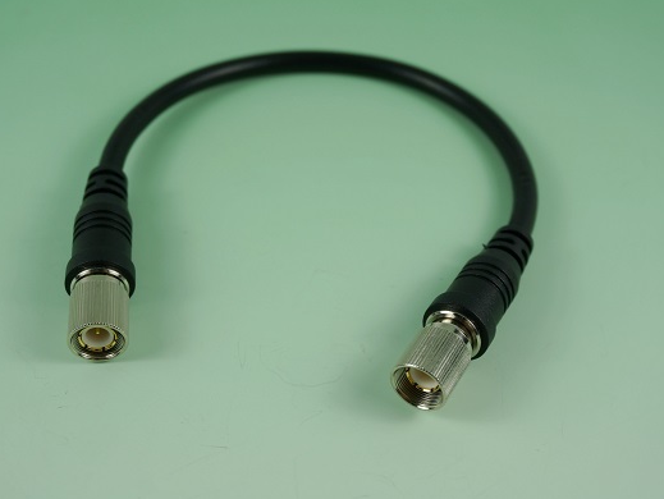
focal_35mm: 62
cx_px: 307
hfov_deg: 31.4
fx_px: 1182
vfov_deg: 23.8
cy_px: 248
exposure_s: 1/100
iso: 100
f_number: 6.3
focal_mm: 37
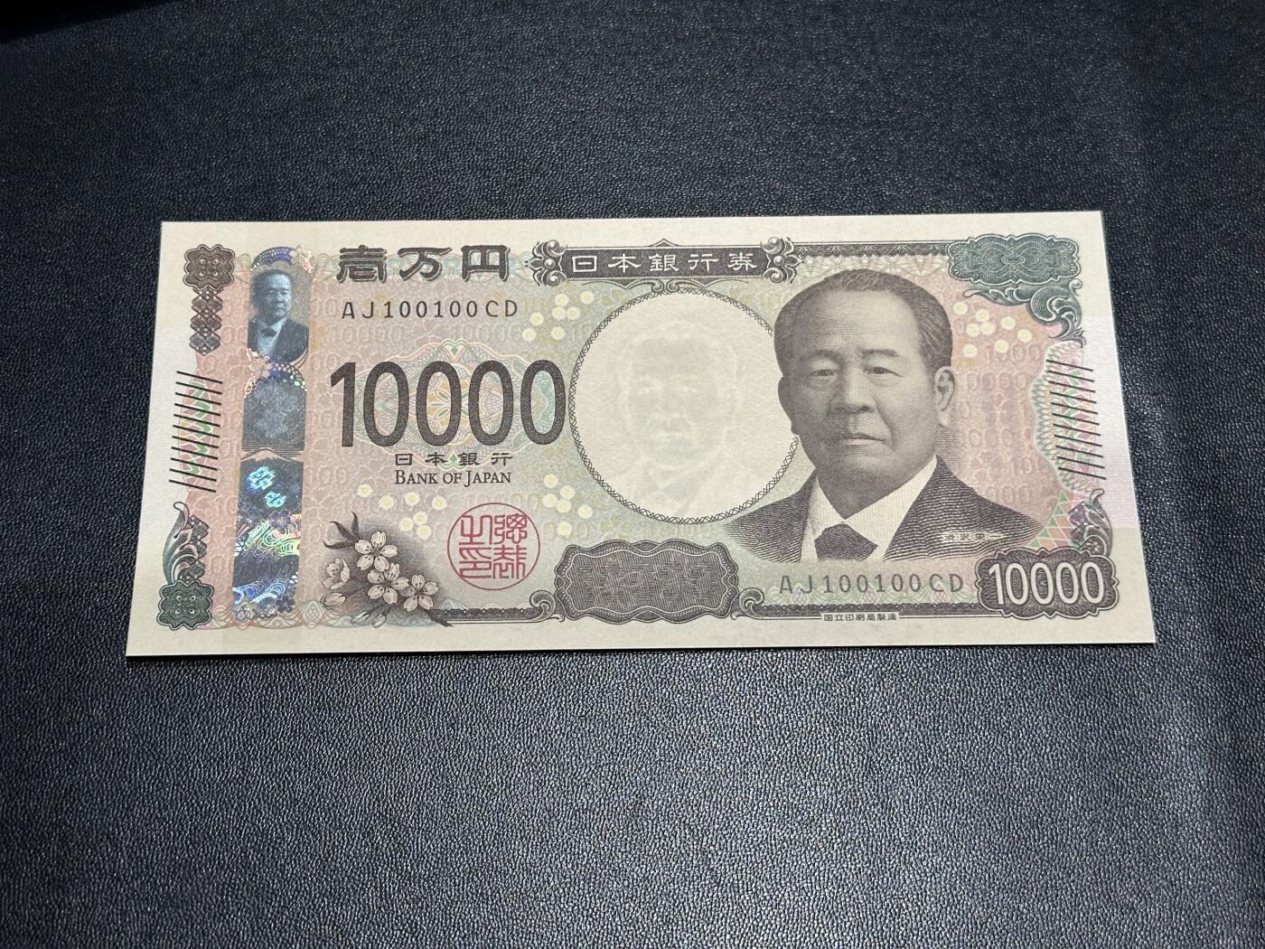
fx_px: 1754
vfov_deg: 30.3
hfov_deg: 39.7
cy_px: 474
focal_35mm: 48
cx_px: 632
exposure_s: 1/50
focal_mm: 6.86
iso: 100
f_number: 1.78
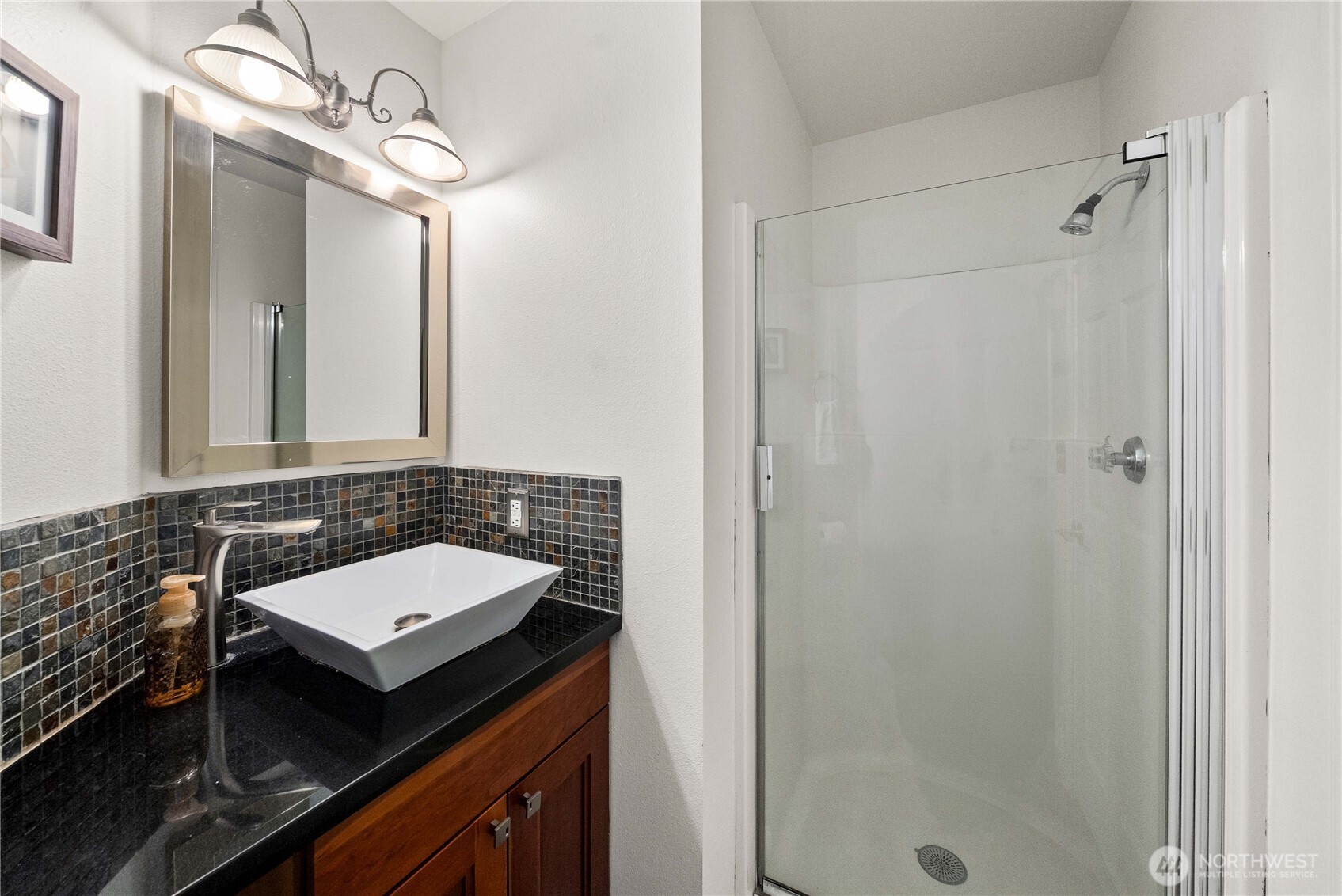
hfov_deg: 112.6
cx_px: 671
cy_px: 448
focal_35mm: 12
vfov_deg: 90.1
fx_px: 448
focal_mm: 12
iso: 400
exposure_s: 1/60
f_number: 7.1
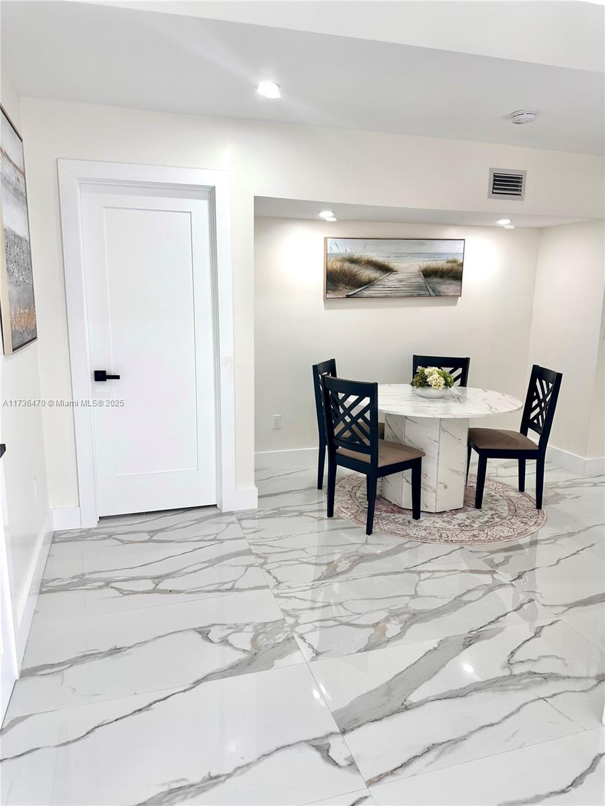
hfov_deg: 56.8
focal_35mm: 24
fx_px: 559
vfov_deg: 71.6
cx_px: 302
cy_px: 403
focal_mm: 6.86
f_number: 1.78
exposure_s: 1/121
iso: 64
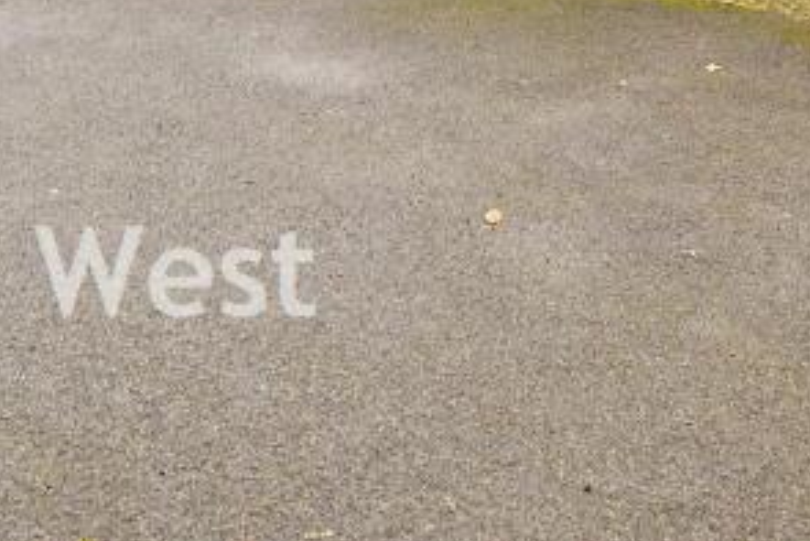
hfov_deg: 37.9
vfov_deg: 20.4
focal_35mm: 52
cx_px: 299
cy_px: -369
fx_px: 1171
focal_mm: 10
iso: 160
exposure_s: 1/40
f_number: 8
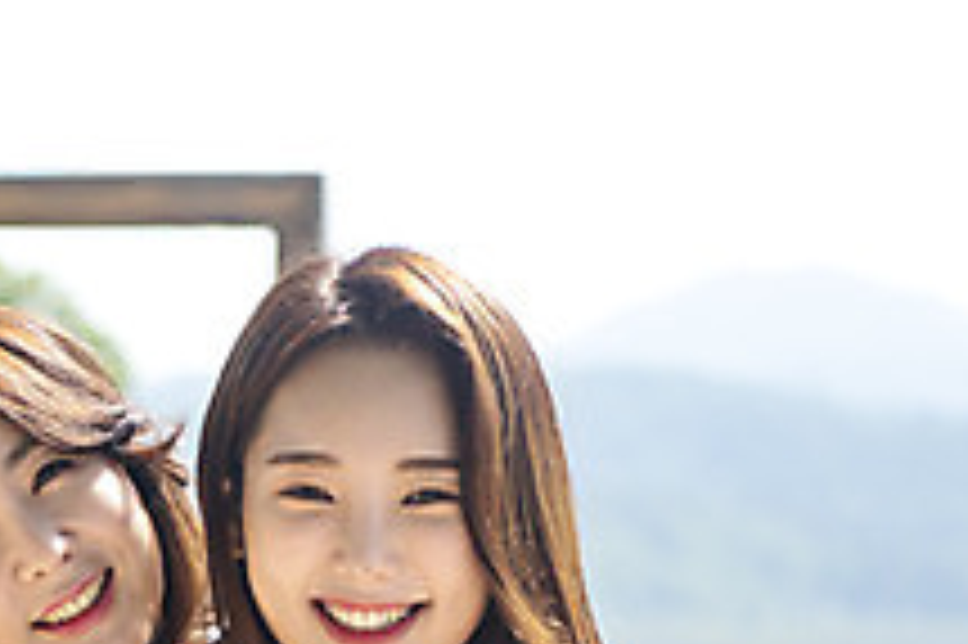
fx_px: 4648
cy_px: 820
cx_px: -137
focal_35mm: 173
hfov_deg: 11.7
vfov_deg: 7.8
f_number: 2.8
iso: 100
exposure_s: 1/1600
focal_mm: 62
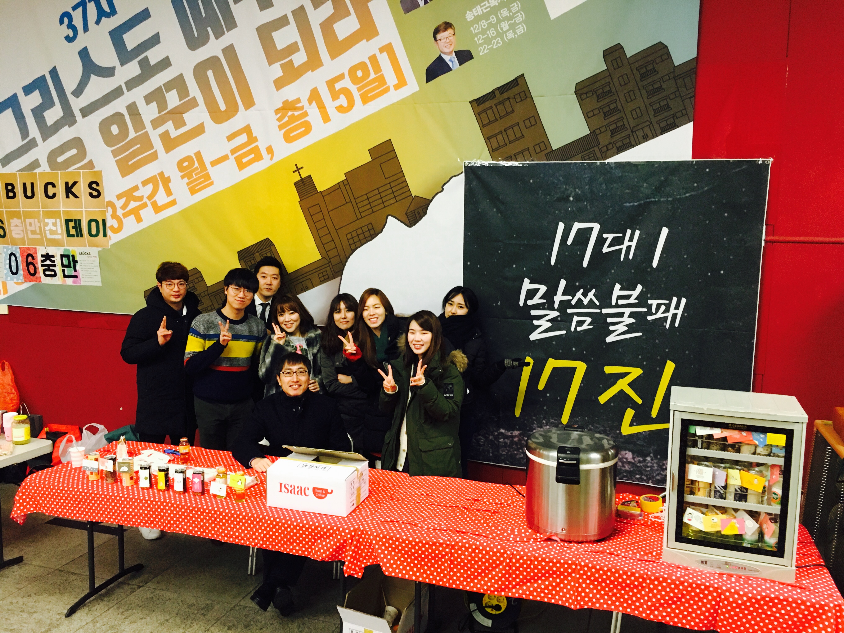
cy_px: 316
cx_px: 422
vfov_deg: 48.2
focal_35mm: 29
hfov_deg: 61.7
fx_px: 707
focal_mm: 4.15
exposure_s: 1/24
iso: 200
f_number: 2.2
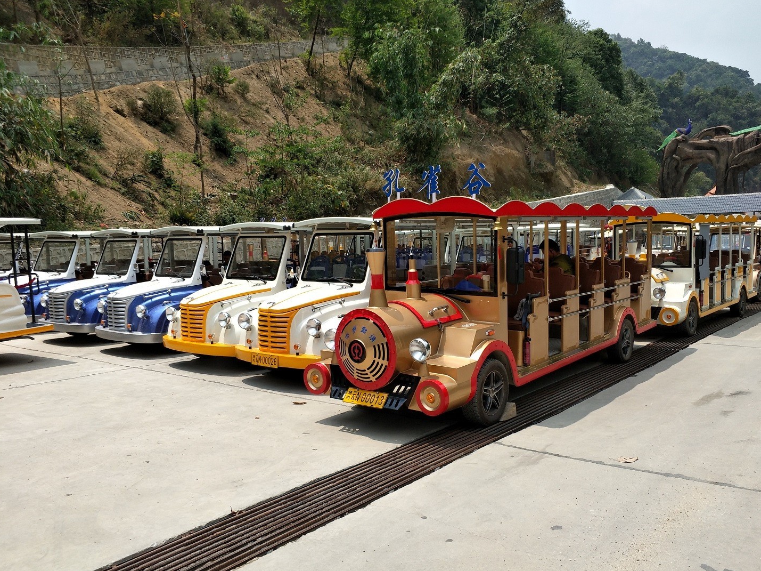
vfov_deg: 49.7
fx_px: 615
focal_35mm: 28
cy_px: 289
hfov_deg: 63.3
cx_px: 420
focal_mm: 4.42
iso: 33
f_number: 2
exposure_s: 1/1285
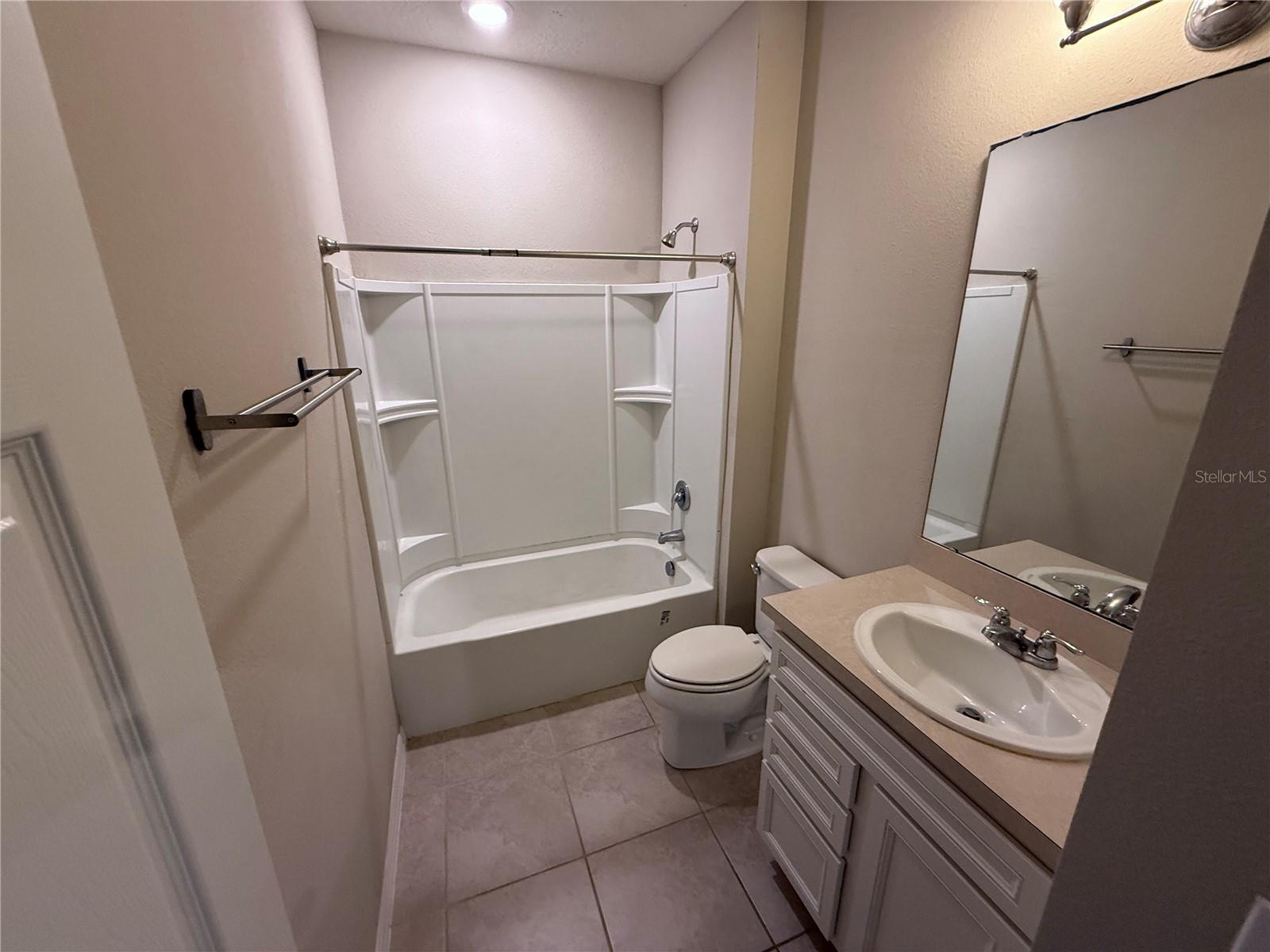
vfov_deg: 85.7
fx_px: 514
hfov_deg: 102.1
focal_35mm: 14
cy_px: 476
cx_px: 635
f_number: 2.2
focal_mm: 2.22
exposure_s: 1/60
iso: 250
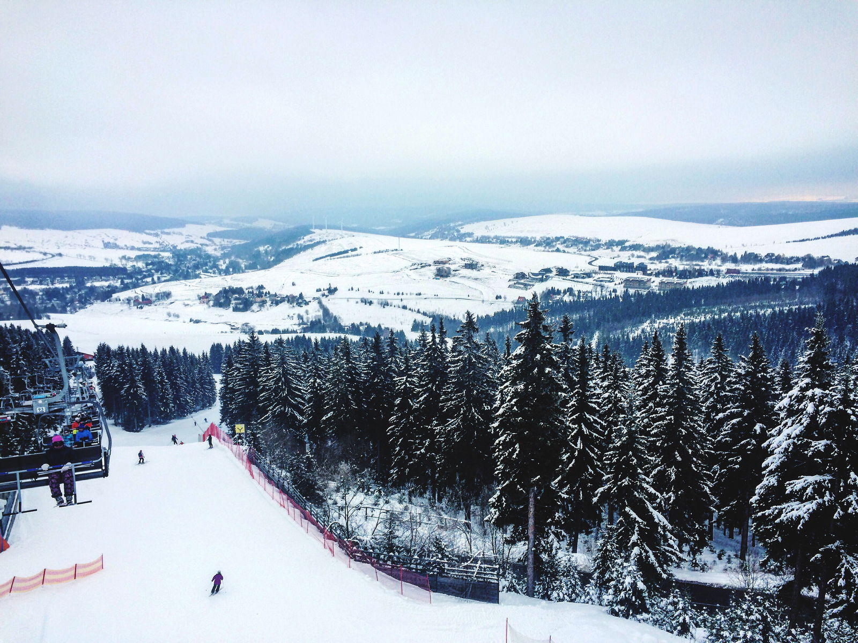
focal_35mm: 29
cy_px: 322
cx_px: 429
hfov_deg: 61.7
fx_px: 719
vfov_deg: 48.2
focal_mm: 4.15
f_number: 2.2
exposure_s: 1/651
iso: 32
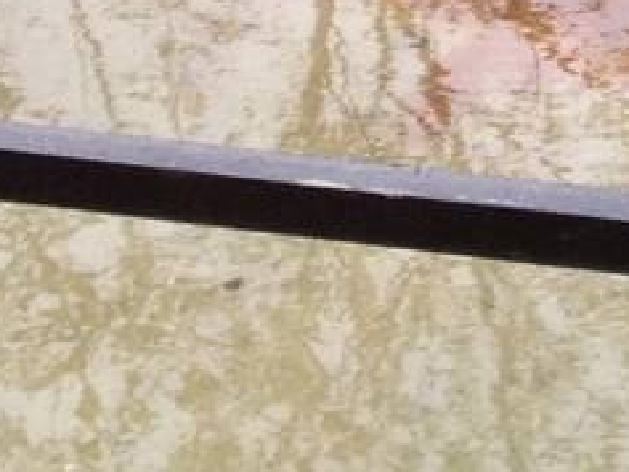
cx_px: 1258
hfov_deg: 8.0
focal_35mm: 236
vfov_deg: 6.0
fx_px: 4290
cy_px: -650
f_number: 2.4
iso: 50
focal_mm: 4.28
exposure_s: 1/472
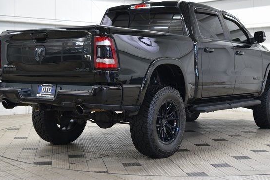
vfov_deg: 21.6
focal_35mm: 63
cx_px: 140
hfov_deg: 31.9
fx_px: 472
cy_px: 79
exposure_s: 1/60
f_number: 4.5
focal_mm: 36
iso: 1600
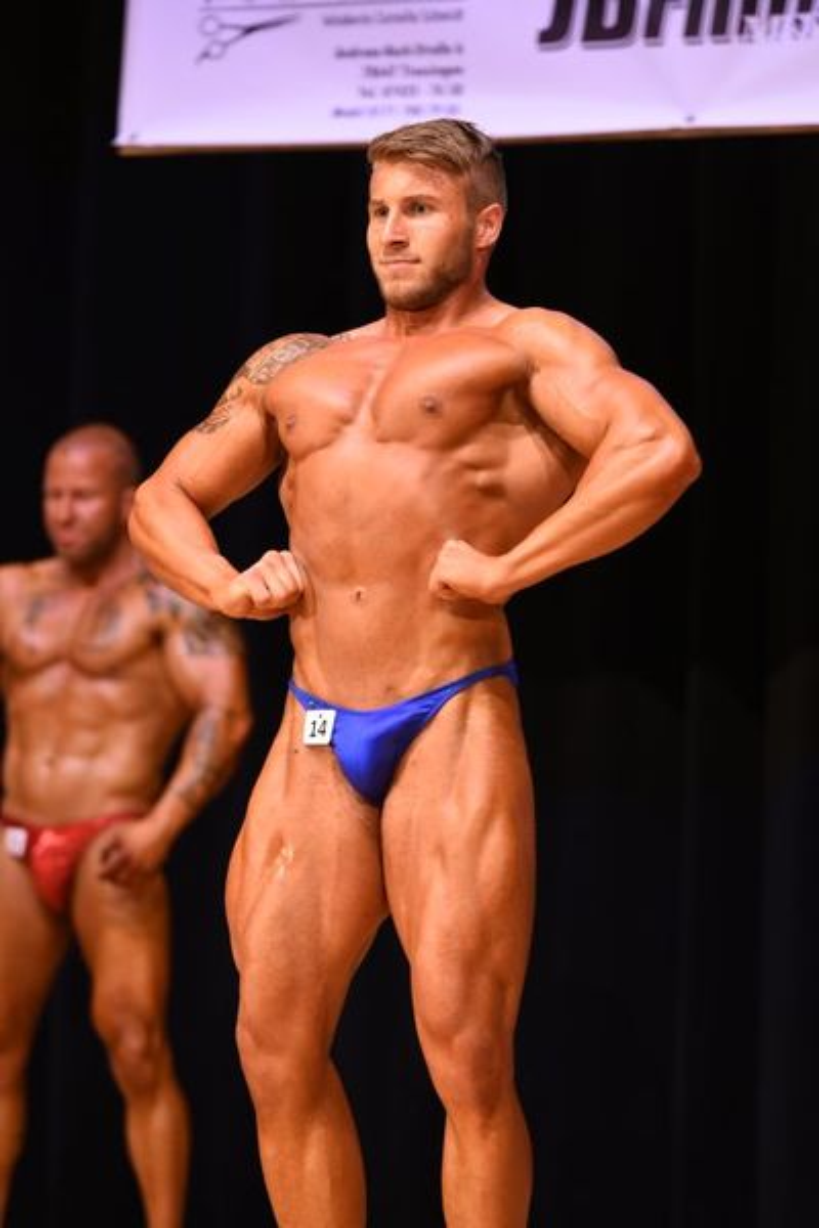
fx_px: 6313
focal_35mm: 185
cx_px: 410
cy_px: 614
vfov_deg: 11.1
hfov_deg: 7.4
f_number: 4
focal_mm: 185
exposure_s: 1/200
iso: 1600
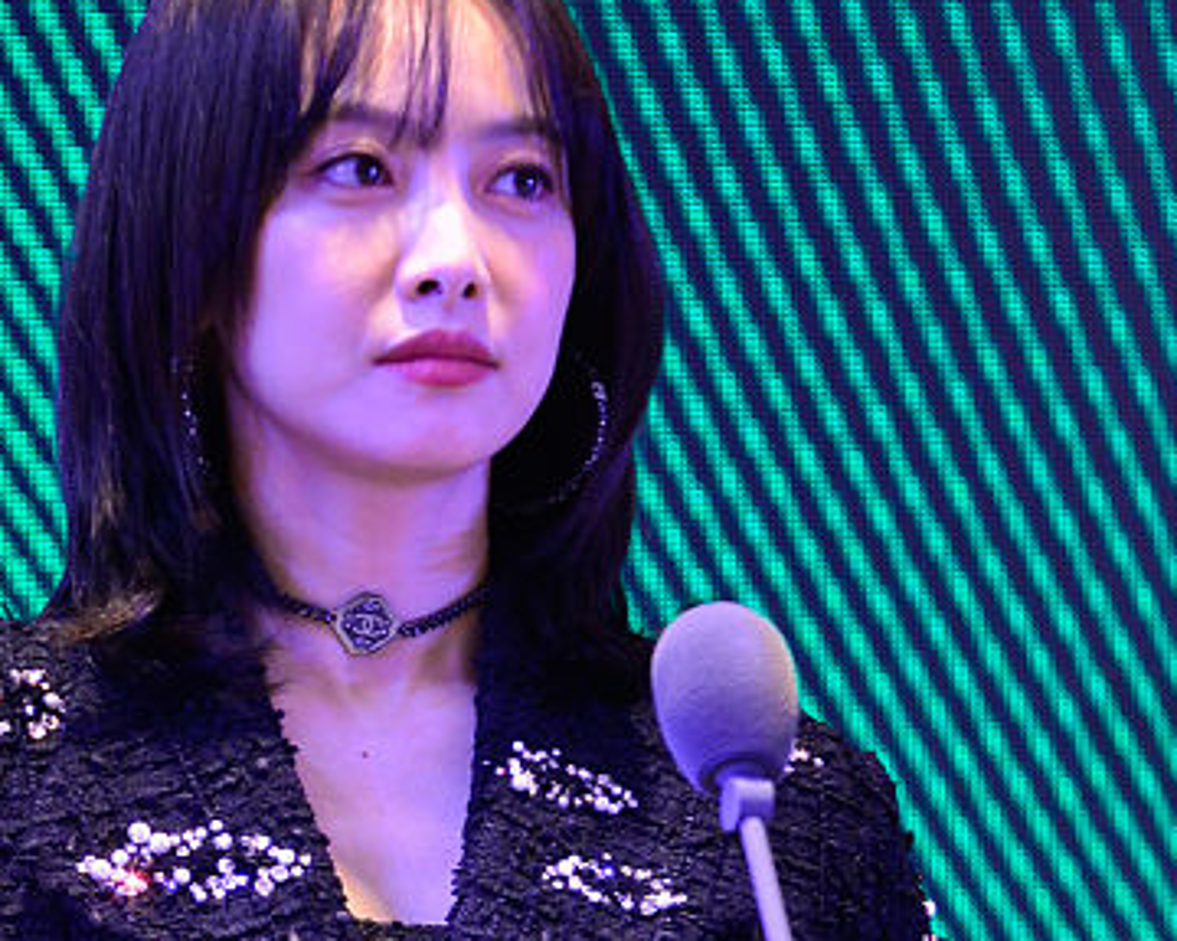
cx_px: 260
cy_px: 425
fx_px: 21806
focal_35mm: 626
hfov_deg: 3.1
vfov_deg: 2.5
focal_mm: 200
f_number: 6.3
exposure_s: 1/80
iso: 800
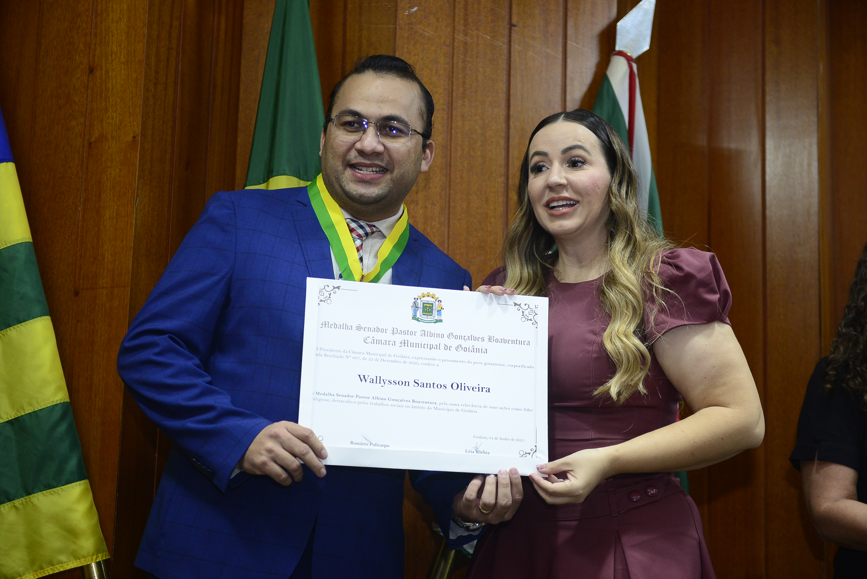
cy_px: 290
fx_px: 1686
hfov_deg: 28.8
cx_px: 434
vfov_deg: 19.5
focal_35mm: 70
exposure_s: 1/125
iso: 2000
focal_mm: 70
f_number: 2.8
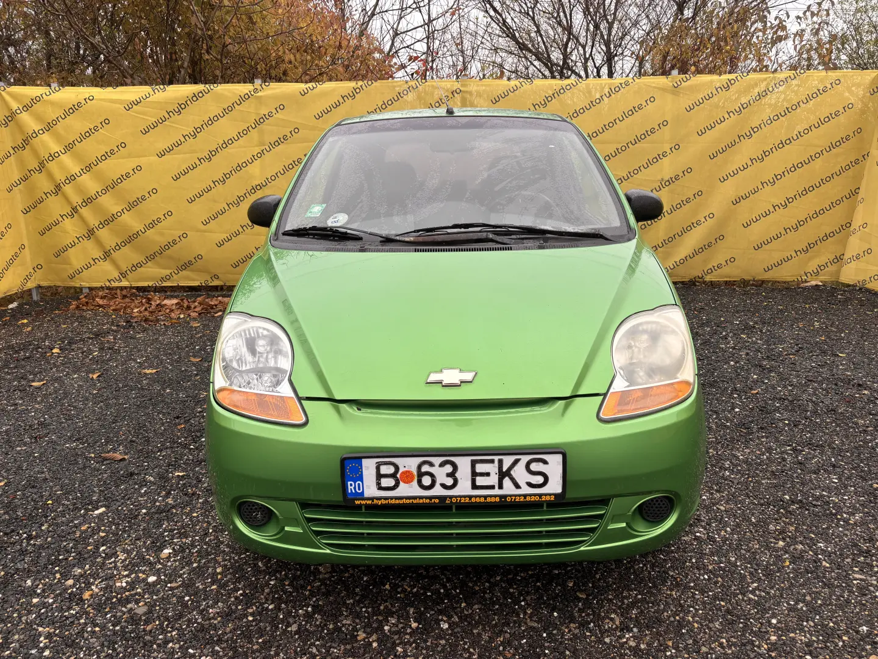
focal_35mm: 26
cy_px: 330
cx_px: 439
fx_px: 659
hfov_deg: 67.3
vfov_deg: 53.1
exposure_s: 1/188
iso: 40
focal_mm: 5.96
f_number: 1.6
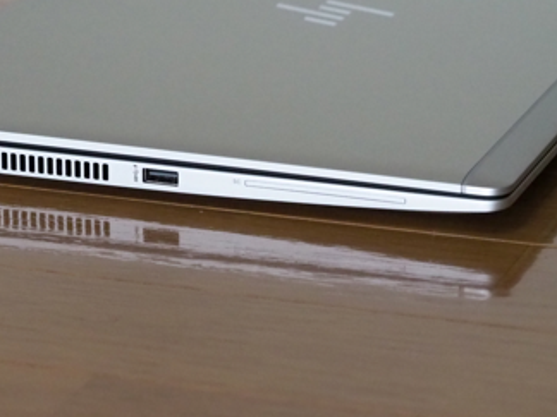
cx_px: 179
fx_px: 2864
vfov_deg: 8.3
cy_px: 142
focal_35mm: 178
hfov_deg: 11.1
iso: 6400
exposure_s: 1/125
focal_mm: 60
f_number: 5.6
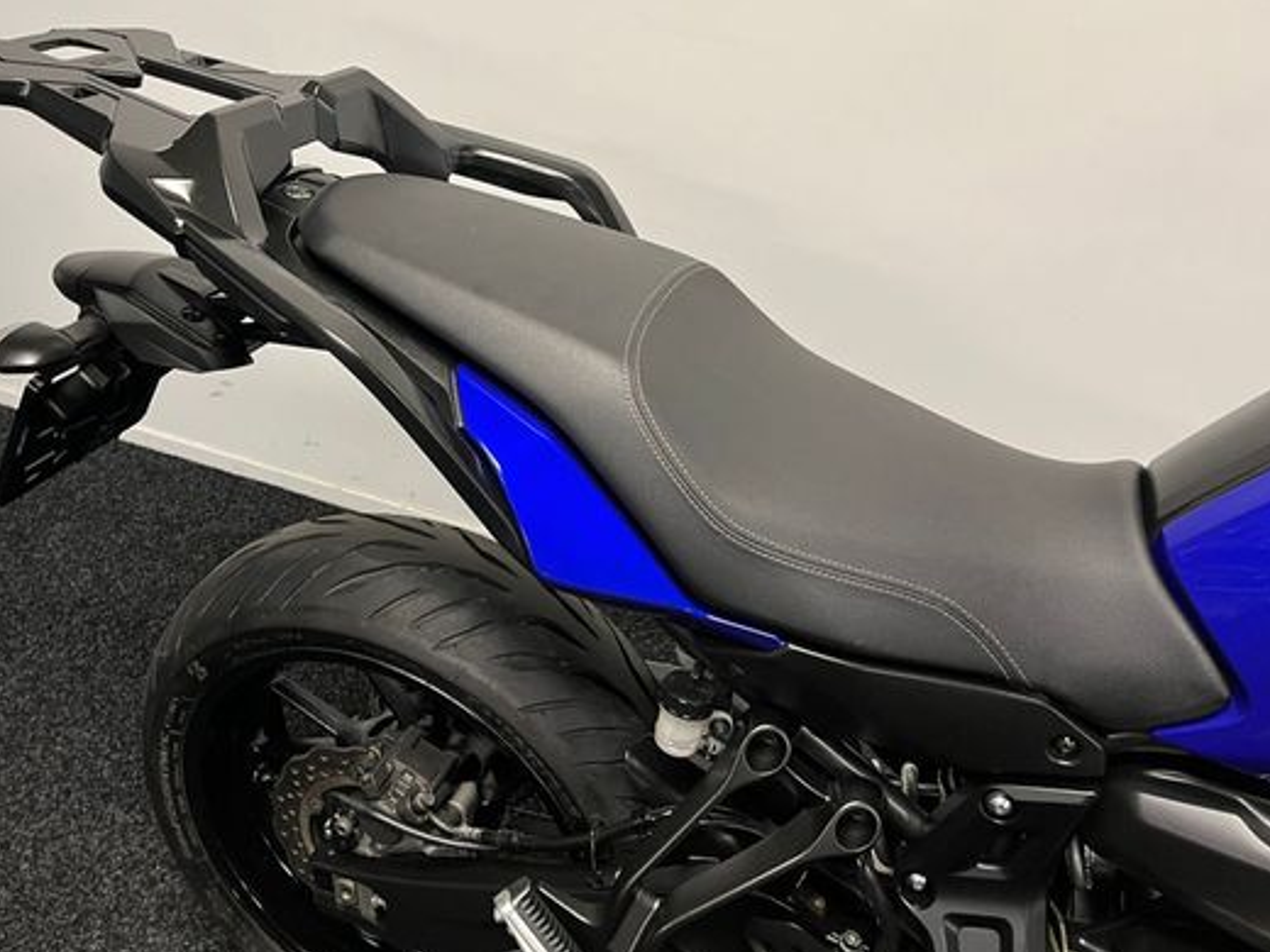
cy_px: 383
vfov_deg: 43.9
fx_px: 1174
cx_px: 537
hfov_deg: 56.6
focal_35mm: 32
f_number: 1.6
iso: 125
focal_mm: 5.1
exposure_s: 1/50
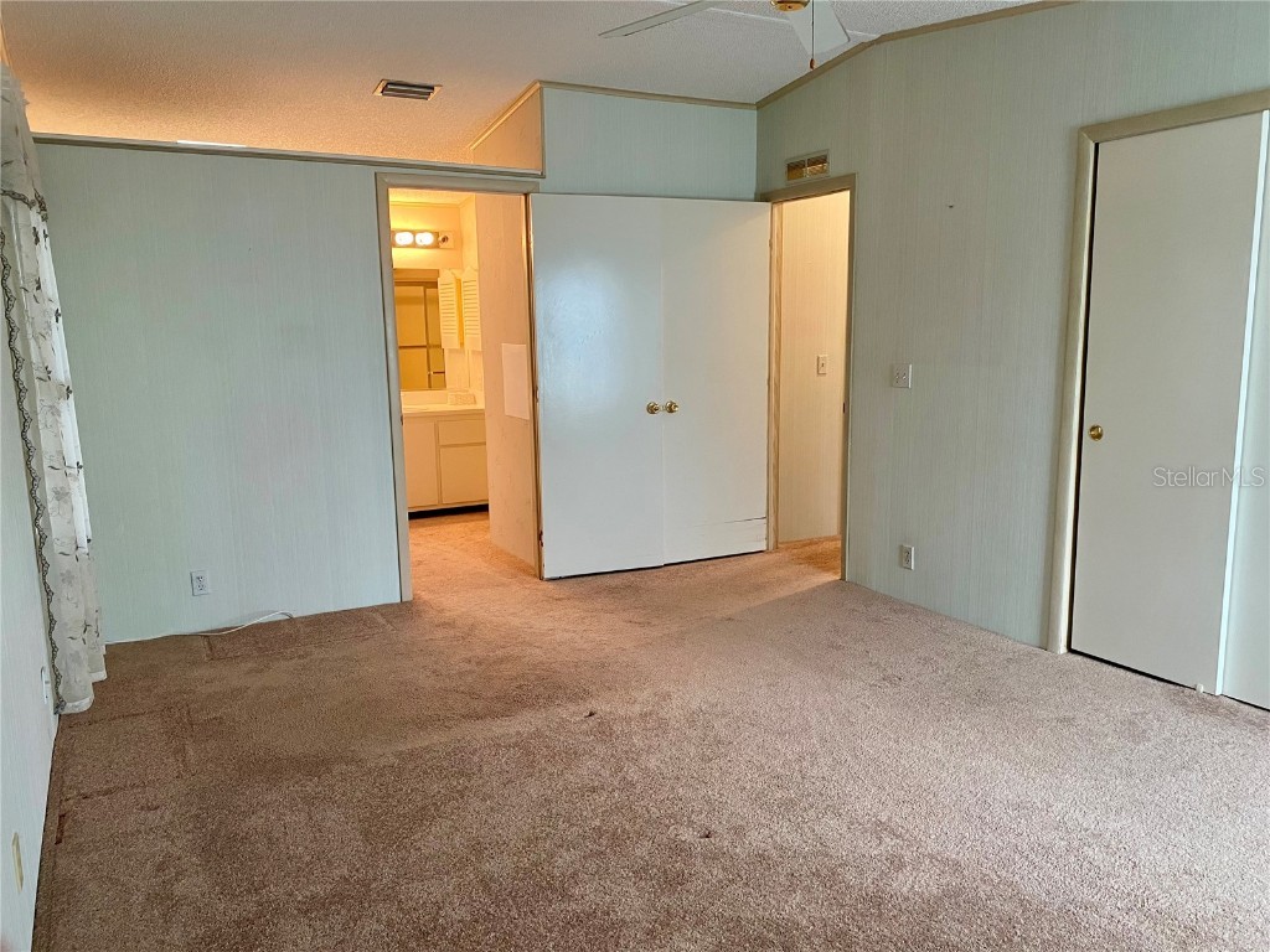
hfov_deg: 67.3
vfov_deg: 53.1
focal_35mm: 26
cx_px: 635
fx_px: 954
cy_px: 476
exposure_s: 1/60
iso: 200
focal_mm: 4.25
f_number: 1.8
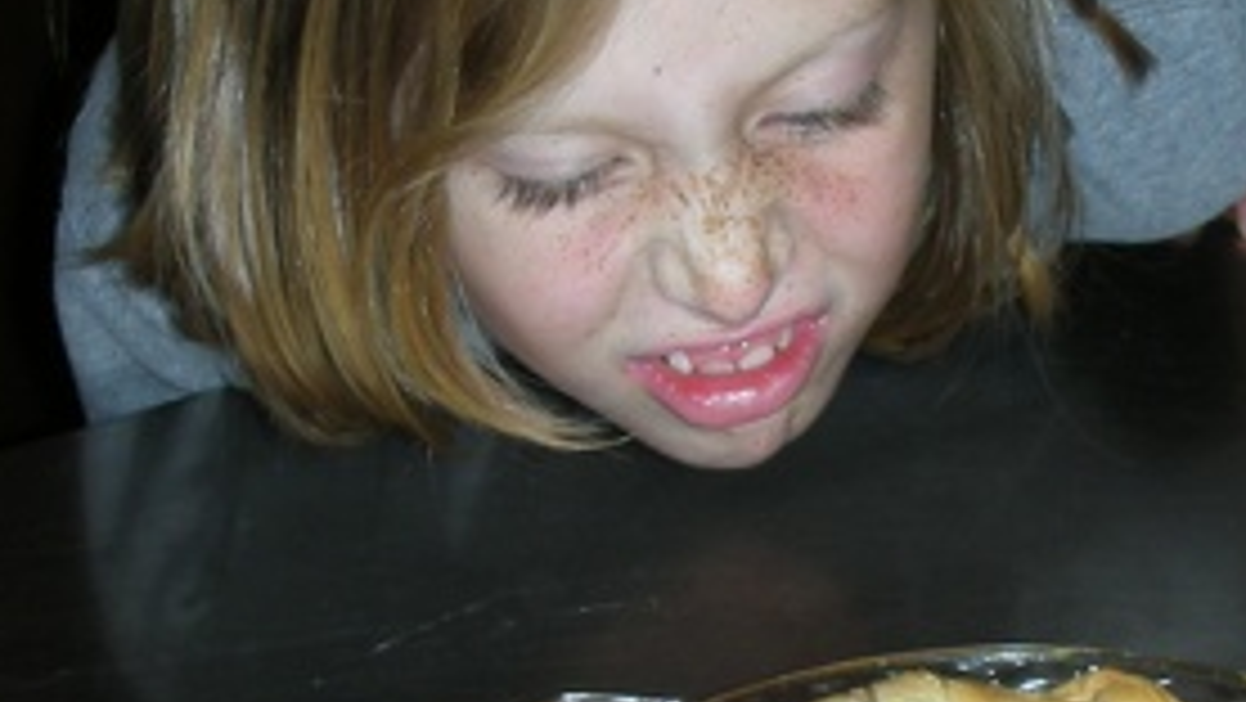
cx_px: 814
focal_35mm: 109
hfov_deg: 19.6
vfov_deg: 11.1
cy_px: 446
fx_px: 3602
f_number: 2.8
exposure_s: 1/60
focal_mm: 5.8
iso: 50
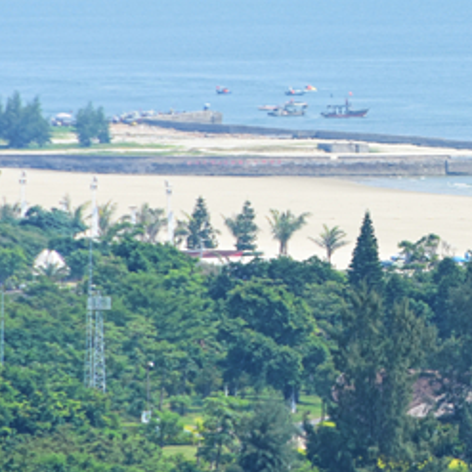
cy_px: 20
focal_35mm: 824
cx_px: 640
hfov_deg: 2.1
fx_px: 12712
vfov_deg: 2.1
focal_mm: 200
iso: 200
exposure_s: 1/640
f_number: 8
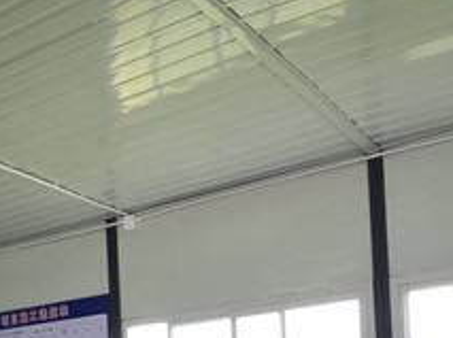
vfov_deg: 23.6
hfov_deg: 34.4
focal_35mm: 56
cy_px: 413
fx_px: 732
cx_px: 196
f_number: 2.2
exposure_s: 1/50
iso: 64
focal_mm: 2.26
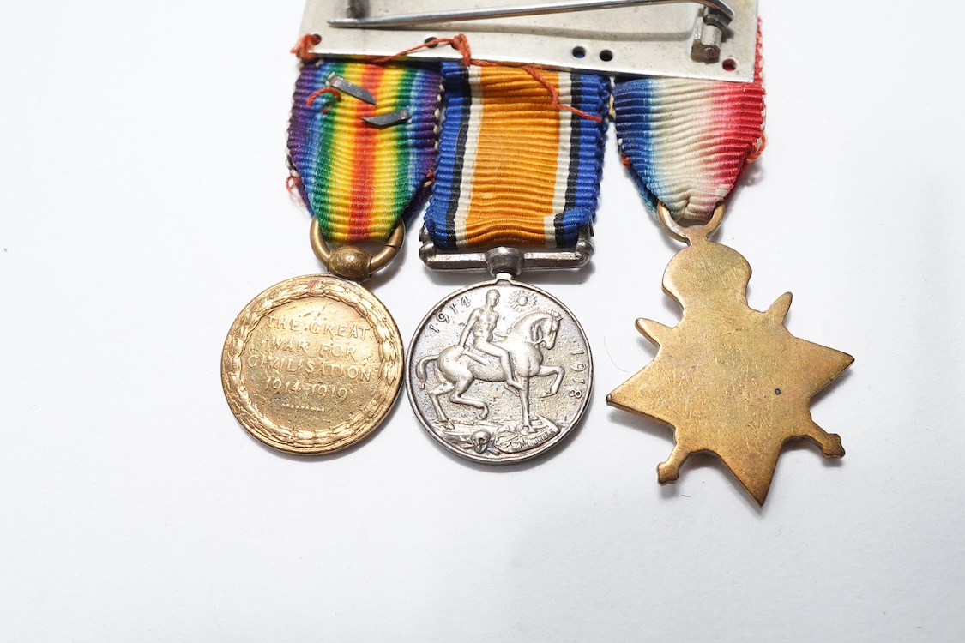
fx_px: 1206
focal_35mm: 45
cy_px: 322
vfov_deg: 29.9
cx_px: 482
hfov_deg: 43.6
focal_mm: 30
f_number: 18
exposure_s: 1/100
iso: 100
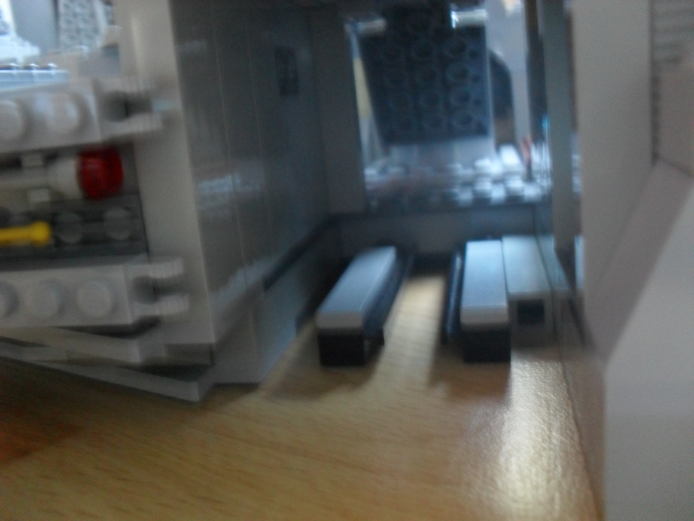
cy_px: 260
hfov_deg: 52.6
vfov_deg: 40.7
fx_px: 702
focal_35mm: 35
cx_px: 347
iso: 400
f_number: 3.2
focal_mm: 6.3
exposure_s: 1/8
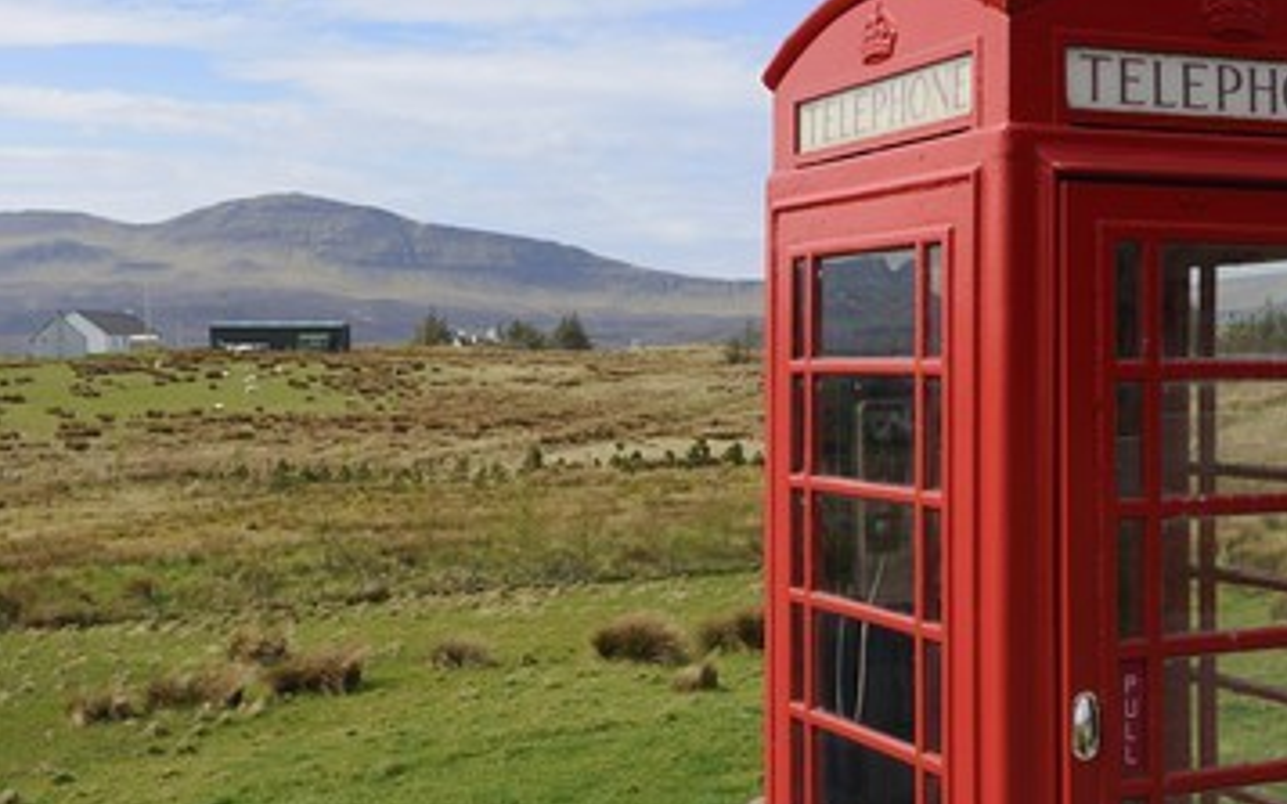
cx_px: 753
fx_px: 1683
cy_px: 353
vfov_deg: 26.8
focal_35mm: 48
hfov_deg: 41.7
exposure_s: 1/200
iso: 200
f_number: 11
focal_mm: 40
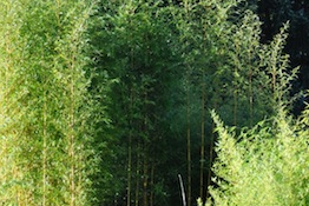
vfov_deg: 6.4
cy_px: 114
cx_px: 121
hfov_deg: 9.5
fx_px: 1855
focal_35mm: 216
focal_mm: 68
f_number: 4.2
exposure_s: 1/1000
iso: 720
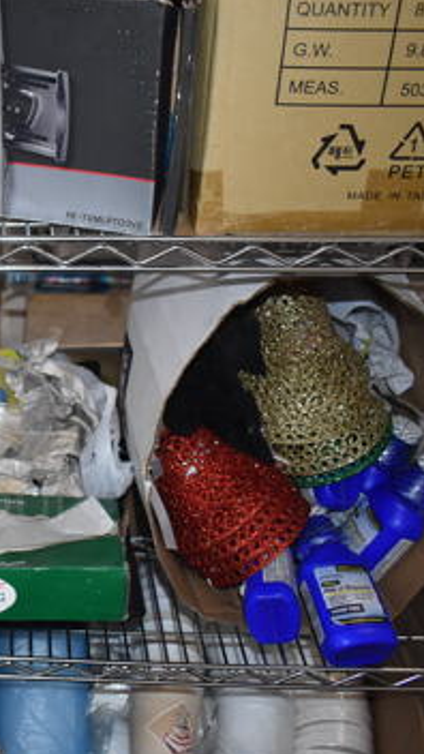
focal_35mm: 49
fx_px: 979
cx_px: -137
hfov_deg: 21.8
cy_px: 416
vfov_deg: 42.0
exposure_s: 1/125
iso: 1100
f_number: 3.5
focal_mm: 18
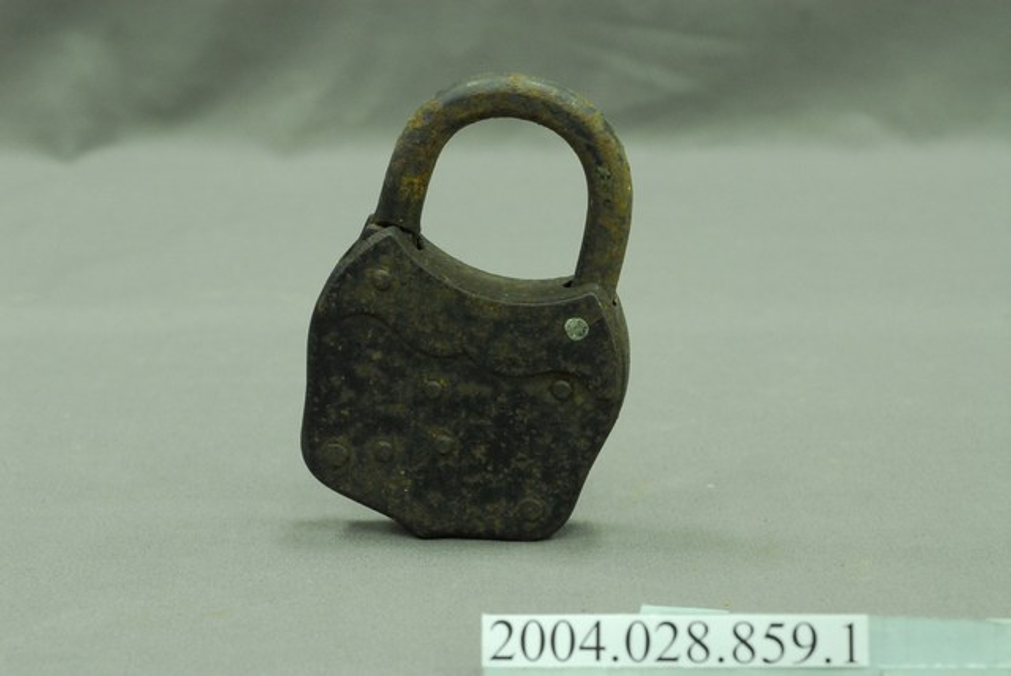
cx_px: 506
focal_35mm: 90
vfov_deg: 15.2
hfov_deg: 22.6
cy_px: 338
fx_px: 2530
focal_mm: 60
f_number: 10
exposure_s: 1/8
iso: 1000
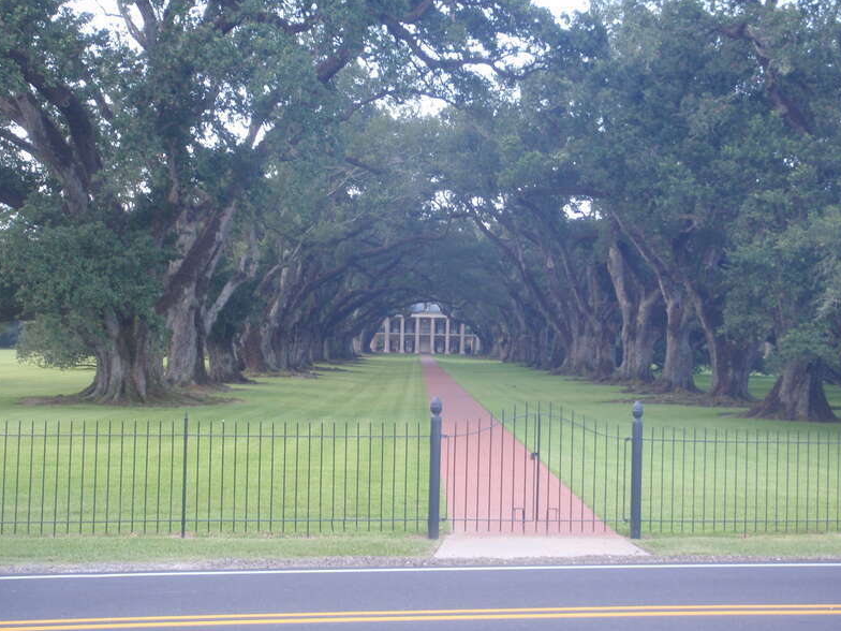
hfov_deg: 38.2
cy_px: 320
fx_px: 1215
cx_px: 422
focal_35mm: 50
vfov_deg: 29.1
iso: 125
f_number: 4.4
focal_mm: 8.89
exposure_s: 1/50
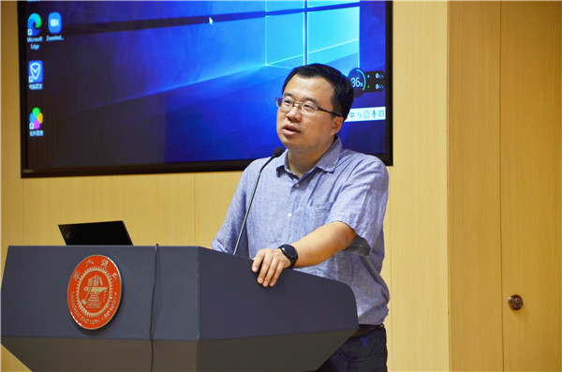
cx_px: 281
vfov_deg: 7.9
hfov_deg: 11.8
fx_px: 2710
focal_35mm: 174
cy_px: 186
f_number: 5.6
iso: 200
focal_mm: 116
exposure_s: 1/20
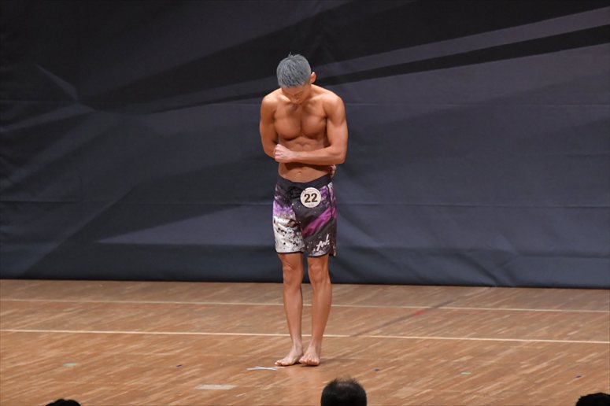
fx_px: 4827
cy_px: 203
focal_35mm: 285
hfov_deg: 7.2
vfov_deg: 4.8
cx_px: 305
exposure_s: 1/400
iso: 6400
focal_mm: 190
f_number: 5.6
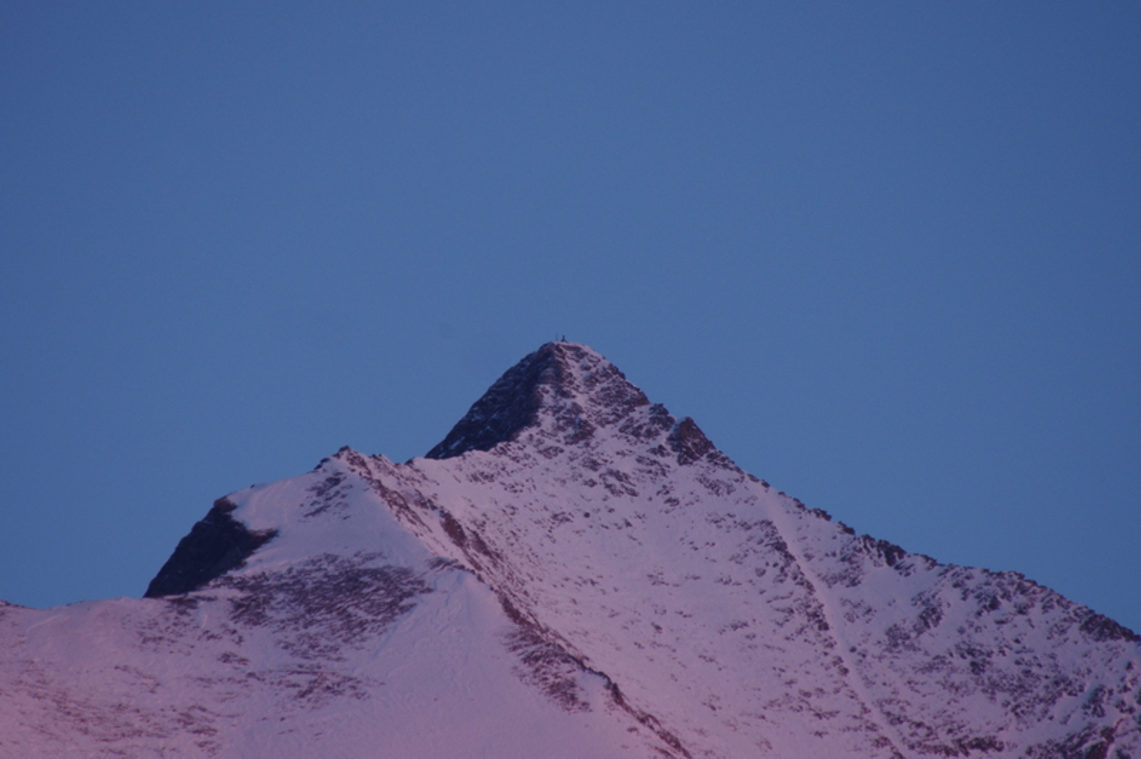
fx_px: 15200
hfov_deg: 4.3
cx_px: 570
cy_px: 380
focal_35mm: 480
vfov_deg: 2.9
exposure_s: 1/125
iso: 400
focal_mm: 320
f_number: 6.7
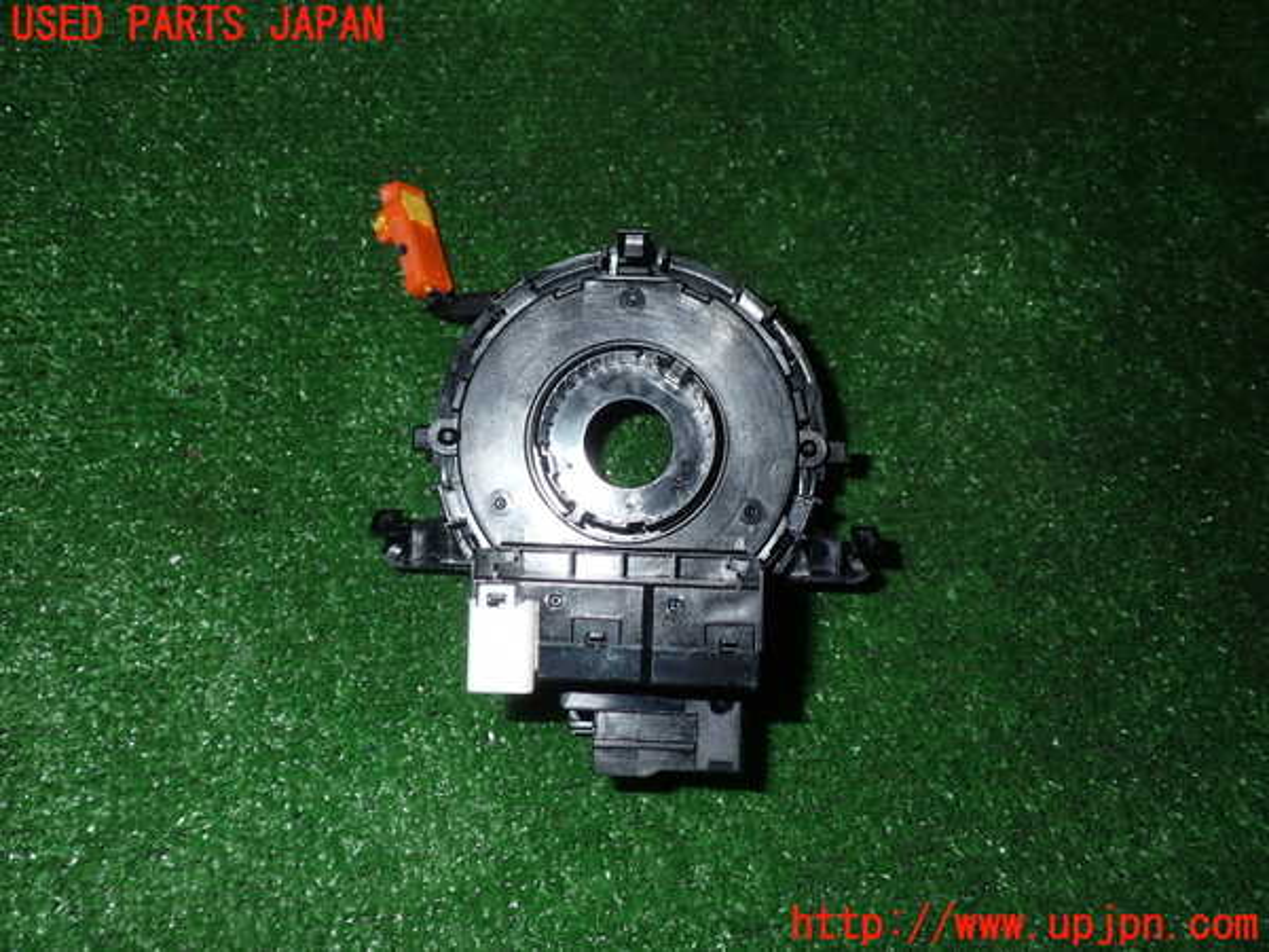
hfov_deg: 56.8
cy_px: 476
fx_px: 1173
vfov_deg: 44.2
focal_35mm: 32
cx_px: 634
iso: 200
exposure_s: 1/30
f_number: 7.1
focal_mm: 5.79
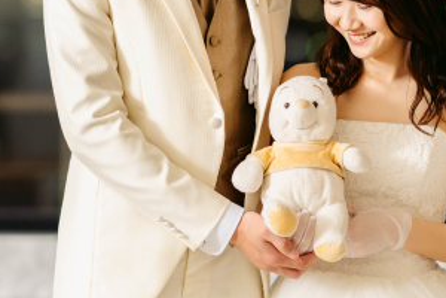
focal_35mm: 227
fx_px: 2812
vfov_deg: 6.0
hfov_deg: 9.1
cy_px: 53
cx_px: 284
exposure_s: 1/60
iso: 640
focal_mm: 85
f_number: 1.4
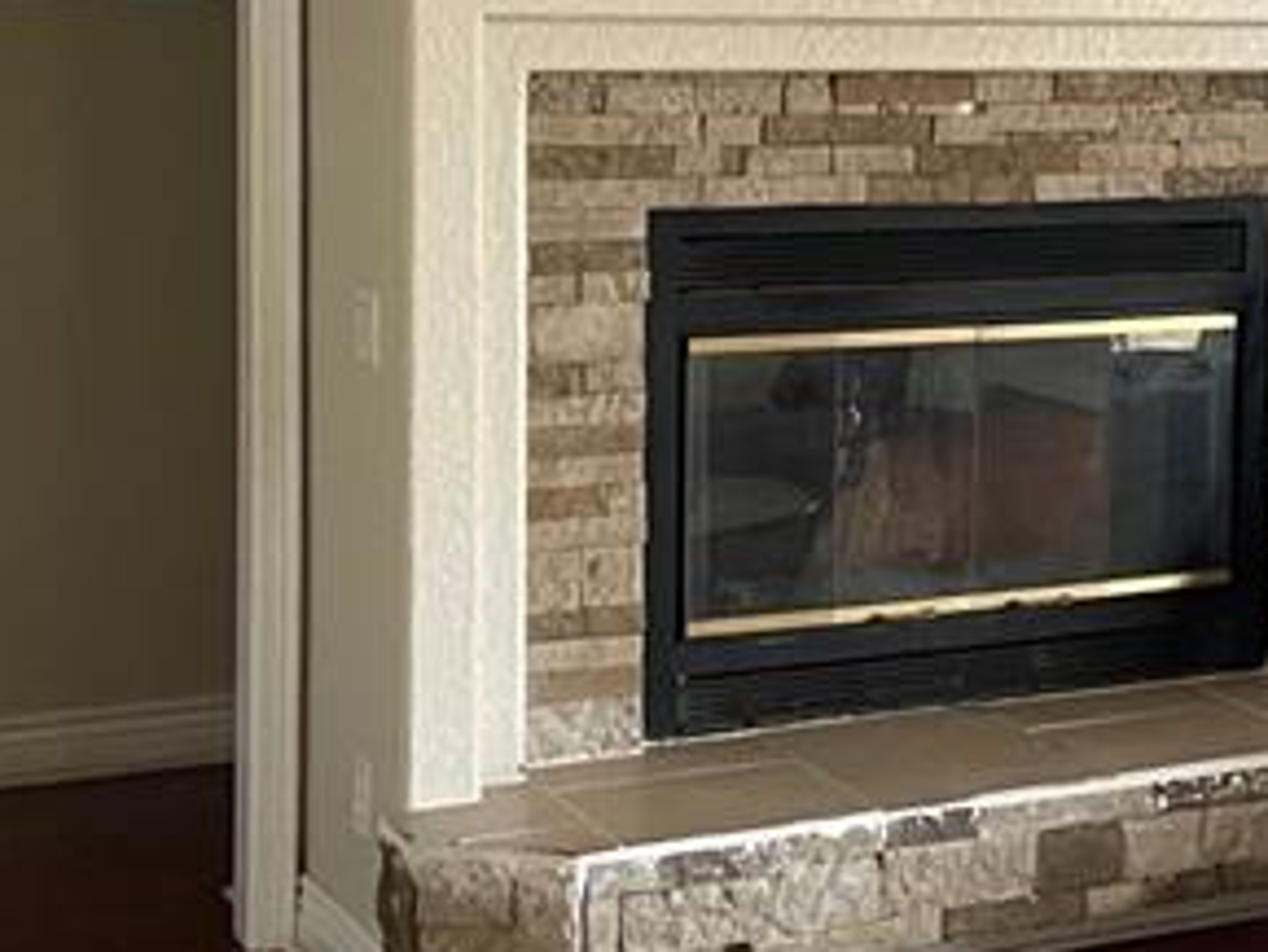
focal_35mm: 92
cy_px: 202
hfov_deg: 19.8
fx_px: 3371
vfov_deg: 16.0
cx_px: 1601
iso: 250
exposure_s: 1/60
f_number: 1.6
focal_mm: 4.2
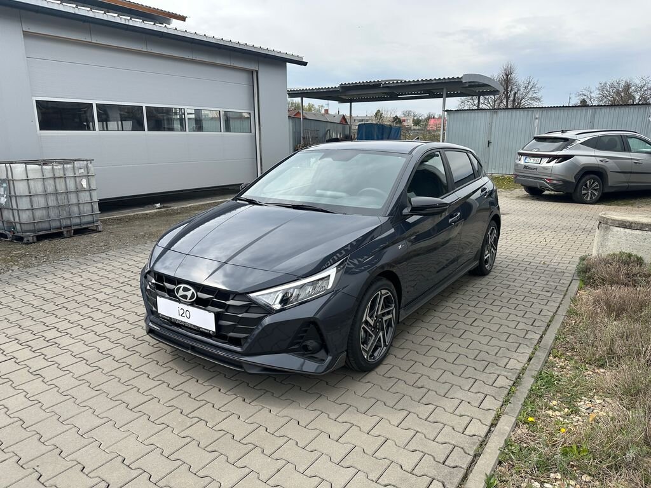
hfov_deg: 71.6
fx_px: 451
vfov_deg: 56.8
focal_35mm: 24
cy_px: 244
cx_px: 326
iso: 80
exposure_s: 1/2660
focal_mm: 6.86
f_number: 1.78
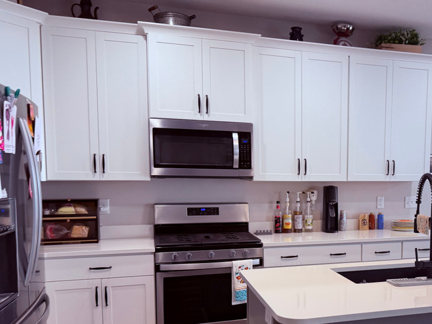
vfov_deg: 36.9
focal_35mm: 38
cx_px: 330
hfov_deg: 47.0
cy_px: 238
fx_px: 474
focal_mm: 6.76
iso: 200
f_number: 1.78
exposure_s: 1/120
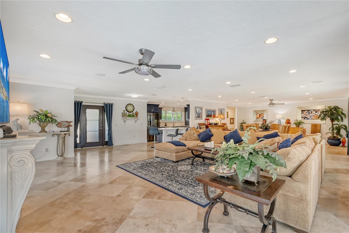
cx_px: 174
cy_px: 116
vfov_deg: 77.3
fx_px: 145
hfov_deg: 100.4
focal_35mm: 15
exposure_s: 1/40
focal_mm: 10
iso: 800
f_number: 10
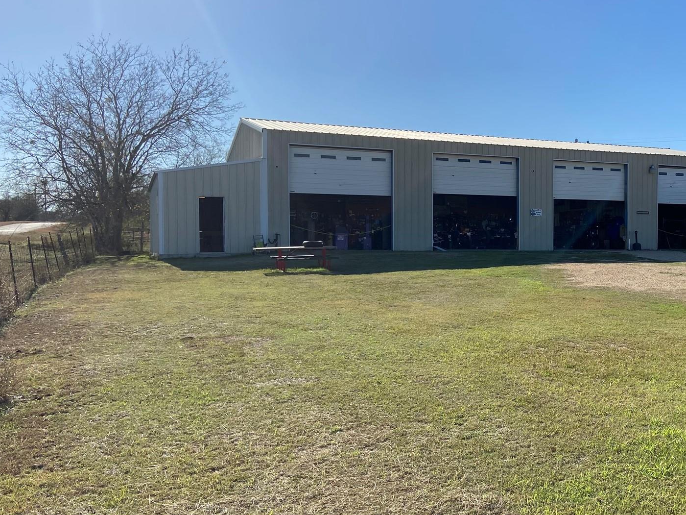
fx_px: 753
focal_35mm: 38
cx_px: 494
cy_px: 247
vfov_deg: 37.7
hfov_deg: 47.6
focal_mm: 4.25
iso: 32
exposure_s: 1/3731
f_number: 1.8
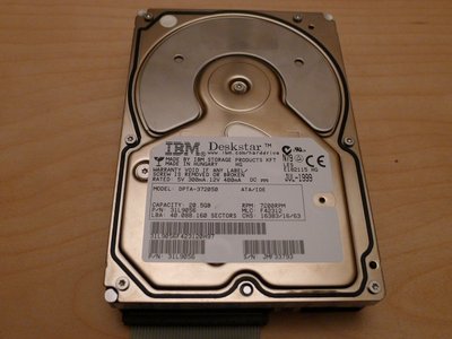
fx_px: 418
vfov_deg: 44.2
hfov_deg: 56.8
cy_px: 170
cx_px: 226
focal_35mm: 32
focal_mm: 6.8
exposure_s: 1/60
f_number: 2.2
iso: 400
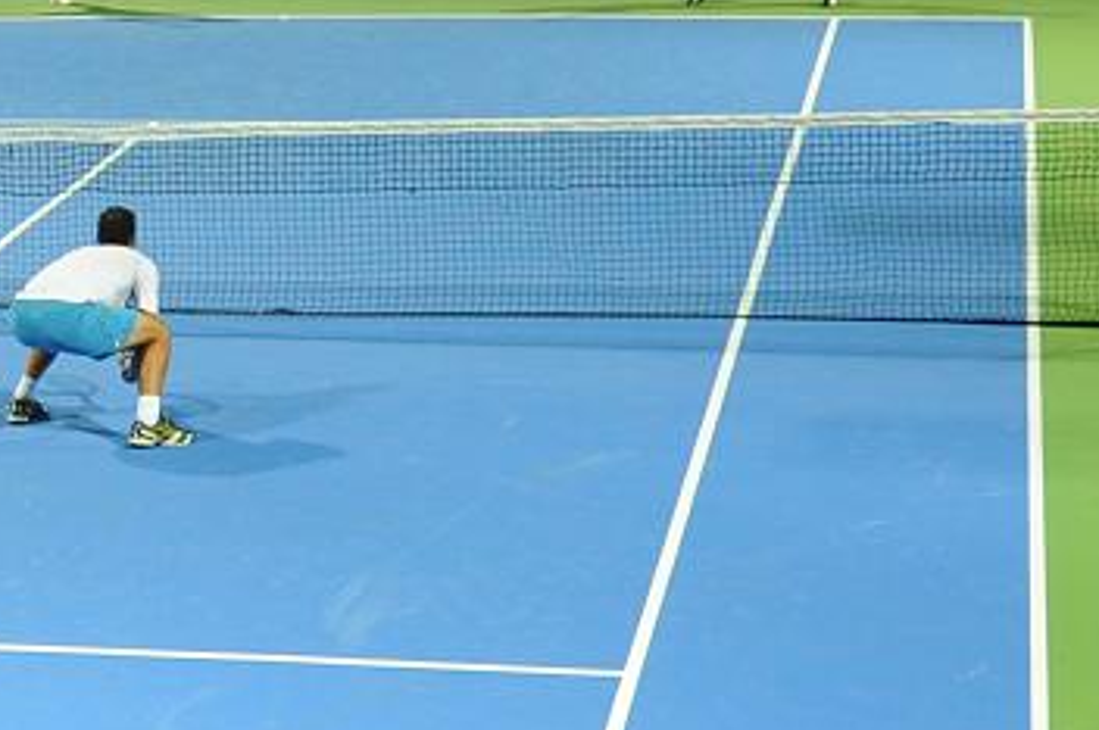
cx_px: -175
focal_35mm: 145
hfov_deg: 13.8
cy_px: 309
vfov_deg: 9.4
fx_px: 4422
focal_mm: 24
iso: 800
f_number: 8
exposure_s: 1/80
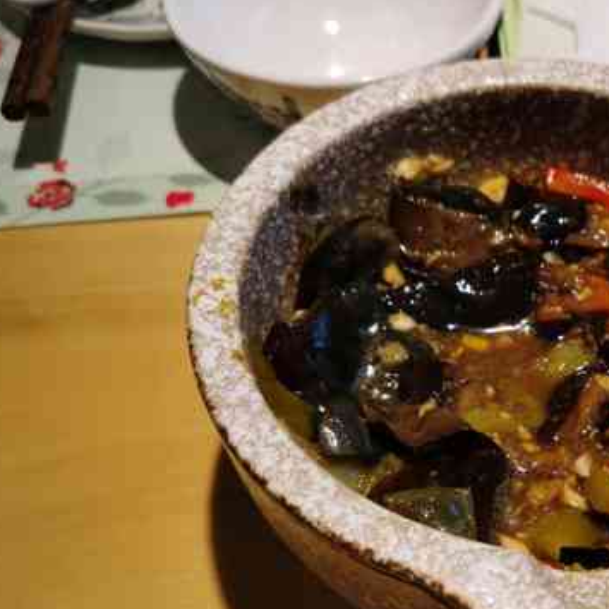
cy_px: 389
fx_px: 935
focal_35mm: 47
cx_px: 547
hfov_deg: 34.1
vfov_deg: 35.8
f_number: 1.6
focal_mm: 5.56
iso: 50
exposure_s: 1/179
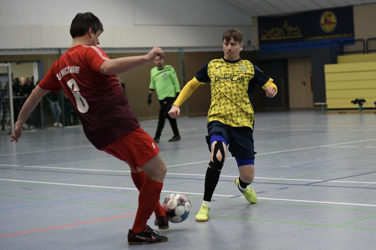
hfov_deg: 28.8
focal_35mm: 70
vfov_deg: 19.5
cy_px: 125
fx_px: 731
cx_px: 188
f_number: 2.8
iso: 8000
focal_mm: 70
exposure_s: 1/1600
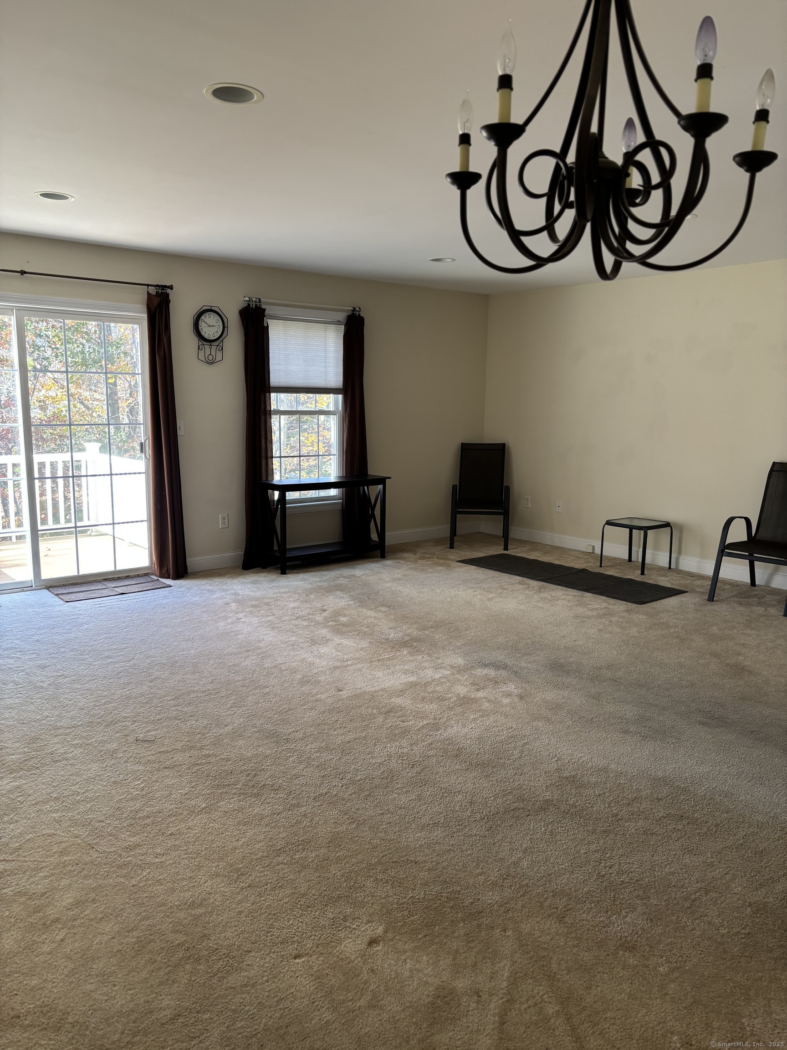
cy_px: 525
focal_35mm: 26
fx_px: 788
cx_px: 394
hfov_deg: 53.1
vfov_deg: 67.3
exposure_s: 1/91
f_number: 1.6
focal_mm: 5.96
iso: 125
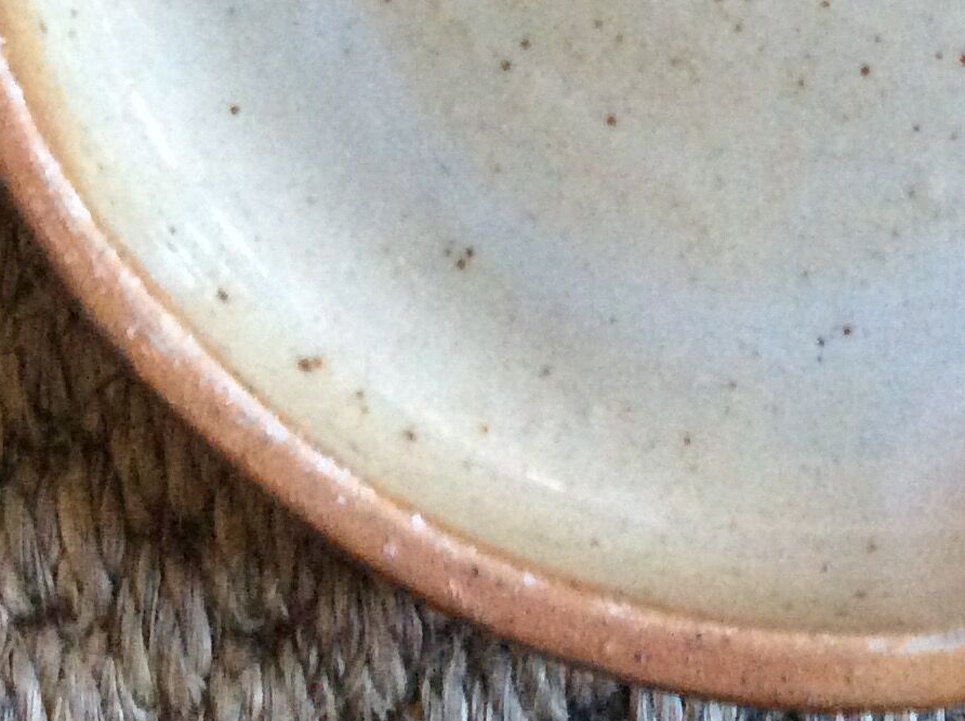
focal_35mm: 93
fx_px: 2588
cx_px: 842
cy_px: -286
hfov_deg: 20.7
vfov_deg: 14.9
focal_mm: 3.3
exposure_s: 1/17
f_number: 2.4
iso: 320
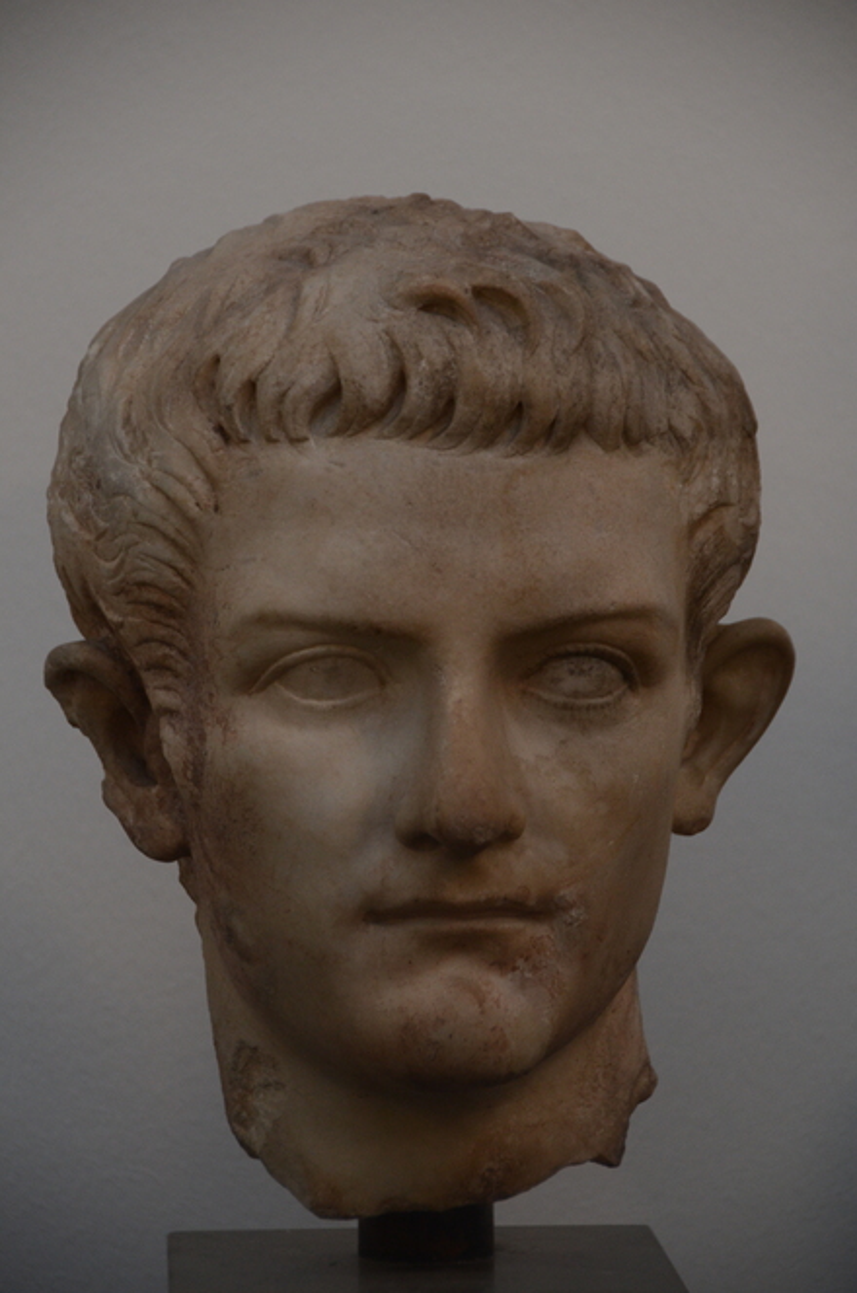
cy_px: 646
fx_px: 6992
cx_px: 428
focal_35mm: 195
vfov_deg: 10.6
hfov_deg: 7.0
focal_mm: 130
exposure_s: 1/50
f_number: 5.6
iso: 1000
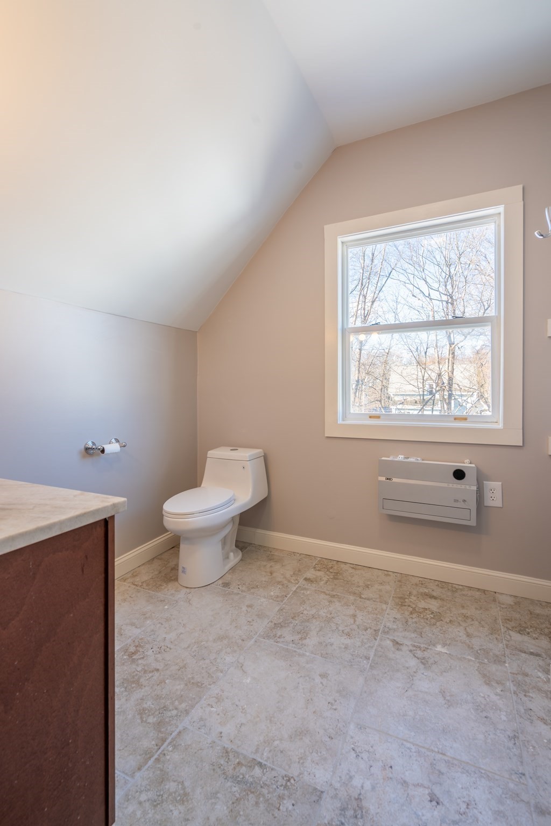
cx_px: 276
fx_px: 367
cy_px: 413
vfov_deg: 96.7
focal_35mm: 16
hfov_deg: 73.7
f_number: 8
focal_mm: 16
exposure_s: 1/60
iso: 100
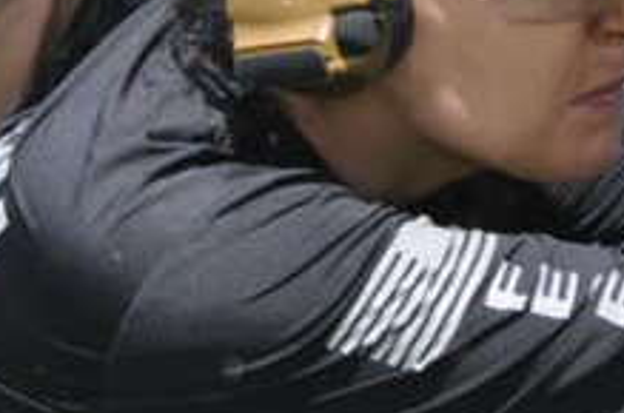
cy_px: -19
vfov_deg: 1.5
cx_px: 142
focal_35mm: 933
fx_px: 16137
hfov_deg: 2.2
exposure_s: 1/1000
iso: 450
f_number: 5.6
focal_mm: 170
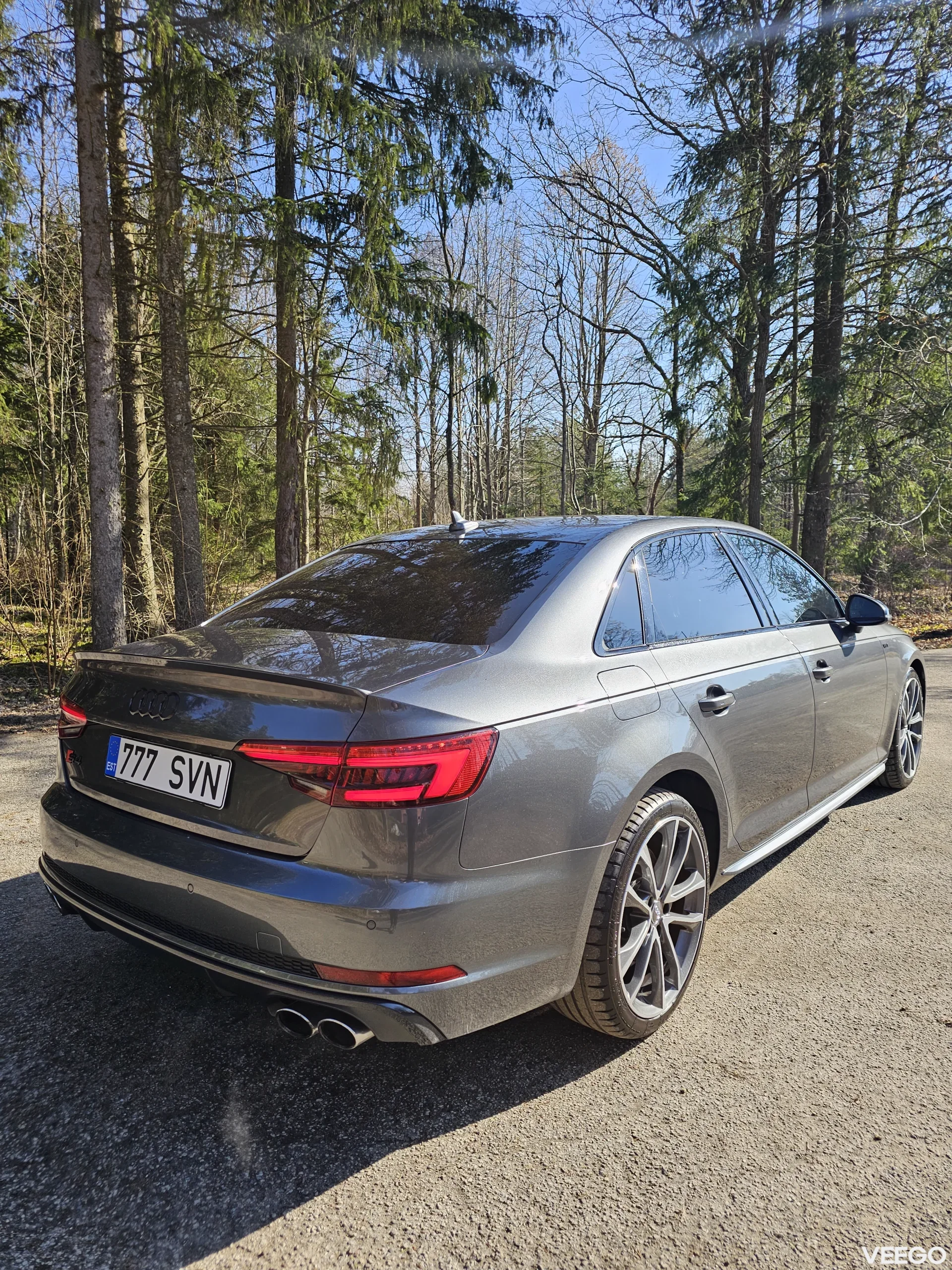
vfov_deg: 73.9
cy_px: 635
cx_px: 476
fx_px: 843
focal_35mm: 23
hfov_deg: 58.9
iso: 10
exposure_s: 1/322
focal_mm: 6.3
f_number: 1.7
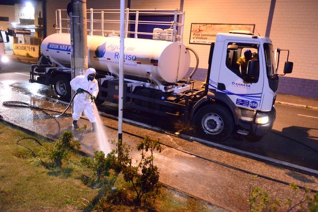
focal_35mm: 20
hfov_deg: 84.0
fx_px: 177
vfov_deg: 61.9
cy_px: 106
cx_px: 159
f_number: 3.2
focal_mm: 20
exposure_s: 1/125
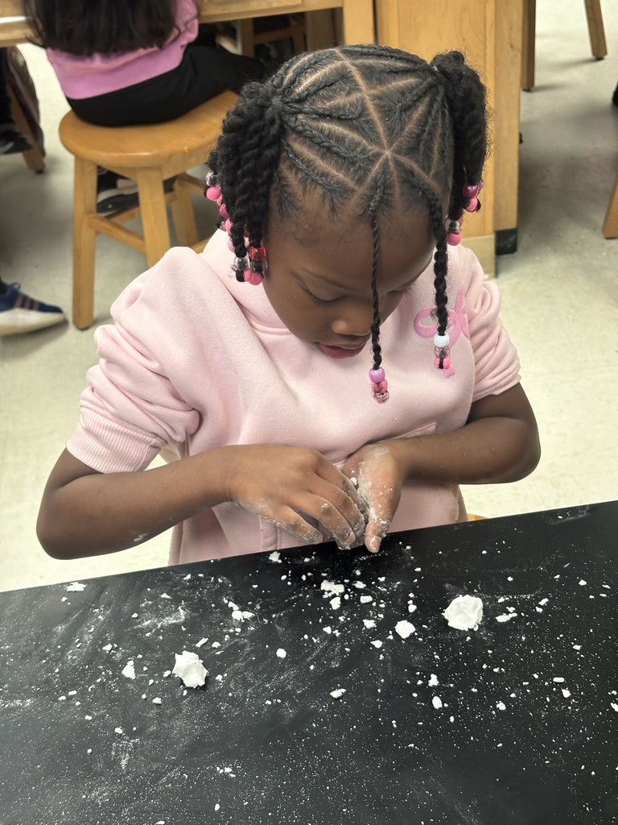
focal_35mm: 52
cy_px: 412
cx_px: 309
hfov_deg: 28.0
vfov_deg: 36.8
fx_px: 1238
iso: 100
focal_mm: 5.96
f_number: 1.6
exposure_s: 1/60
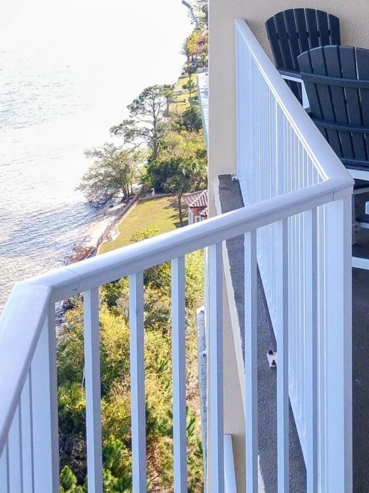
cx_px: 399
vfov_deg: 29.2
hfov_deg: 22.1
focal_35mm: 63
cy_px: 26
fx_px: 896
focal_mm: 4.71
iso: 100
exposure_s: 1/870
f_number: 1.7
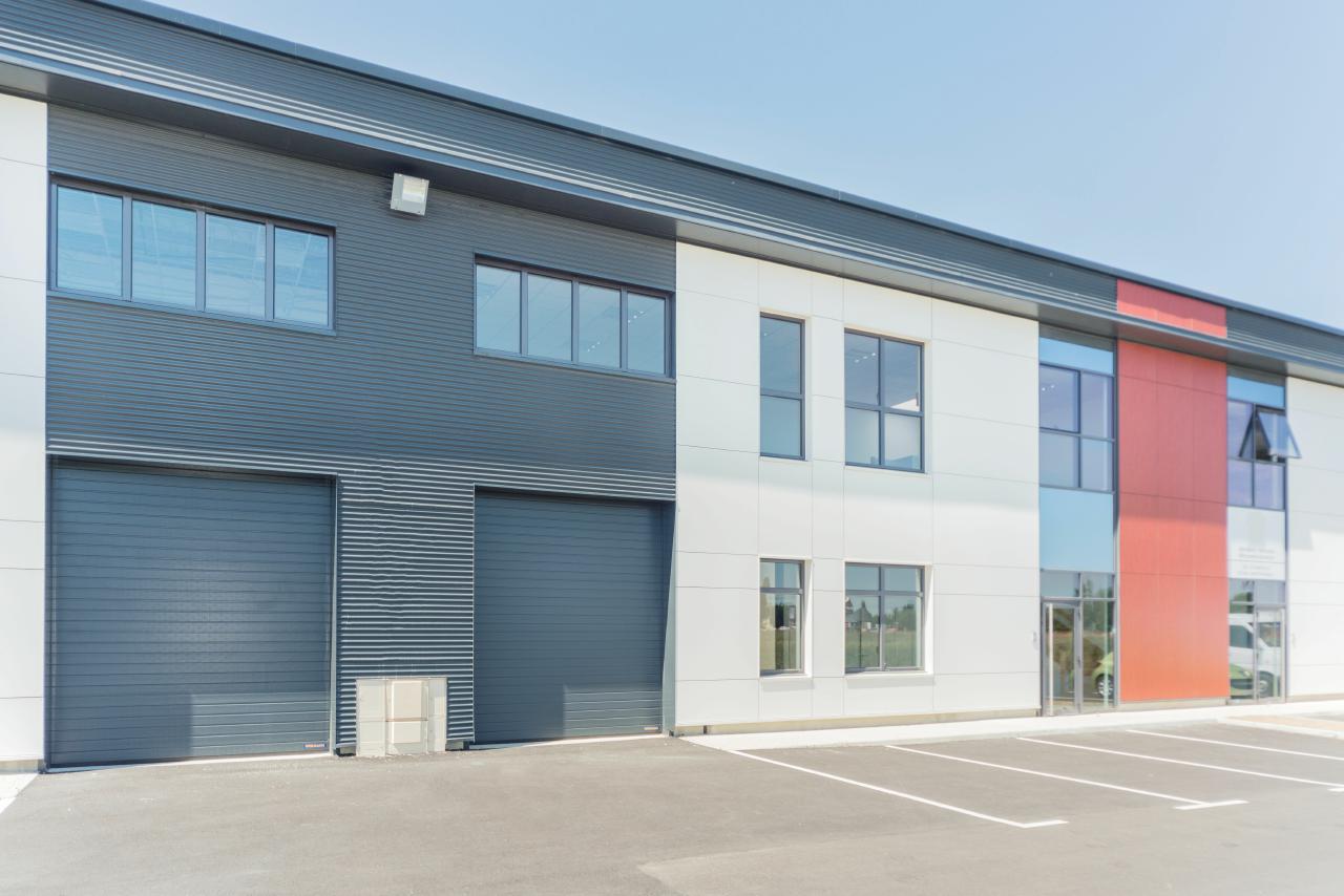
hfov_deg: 73.7
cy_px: 448
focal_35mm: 24
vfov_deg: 53.2
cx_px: 672
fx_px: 896
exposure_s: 1/200
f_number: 7.1
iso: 100
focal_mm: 24
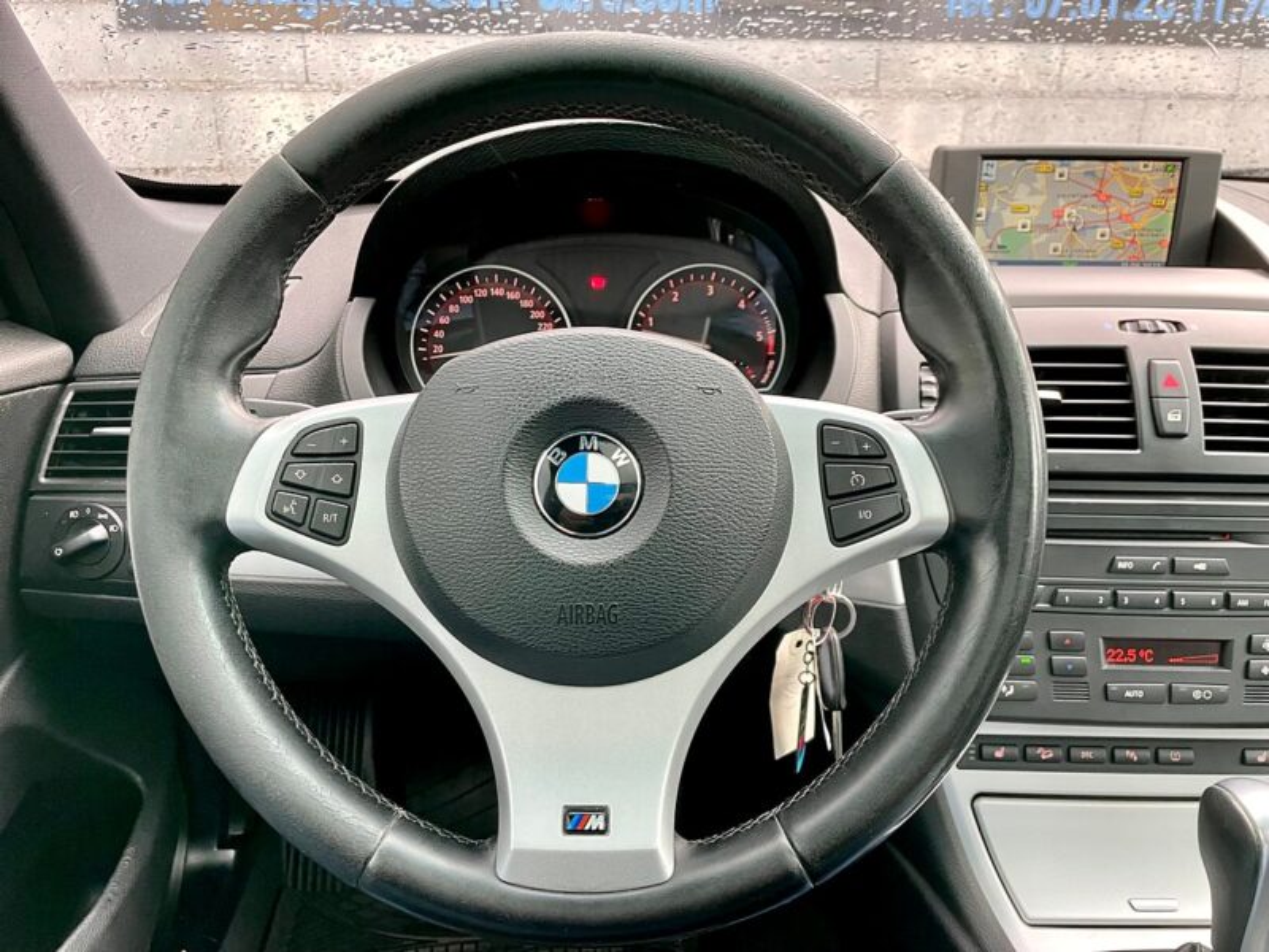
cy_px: 476
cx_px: 634
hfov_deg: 67.3
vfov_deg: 53.1
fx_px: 953
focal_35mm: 26
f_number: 1.6
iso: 125
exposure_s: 1/71
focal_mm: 4.2
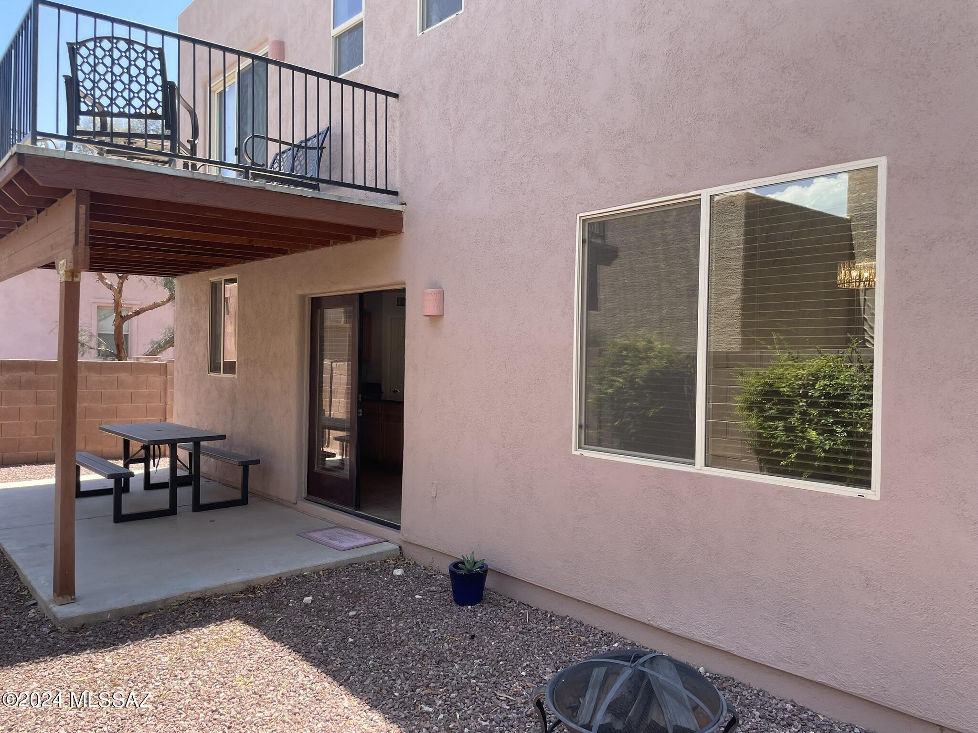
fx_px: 735
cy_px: 366
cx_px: 489
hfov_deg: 67.3
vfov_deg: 53.1
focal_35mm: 26
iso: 32
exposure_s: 1/567
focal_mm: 4.2
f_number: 1.6
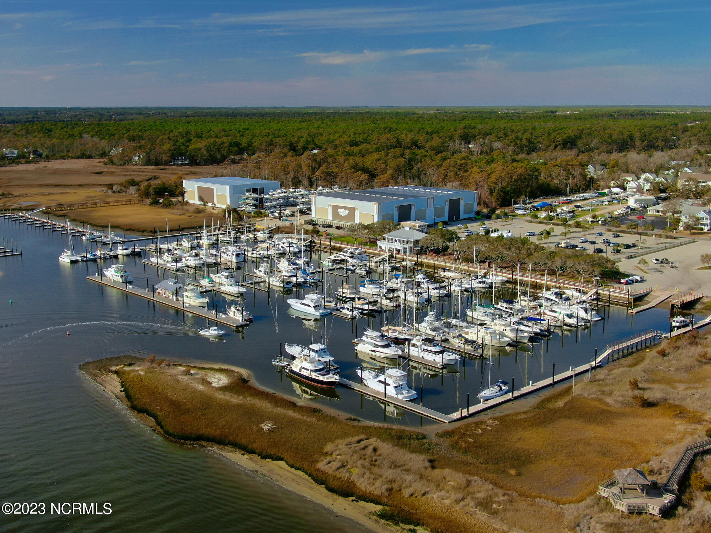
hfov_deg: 44.8
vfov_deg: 34.3
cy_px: 266
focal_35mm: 42
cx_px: 356
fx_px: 863
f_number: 3.5
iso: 110
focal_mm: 7.23
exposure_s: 1/40
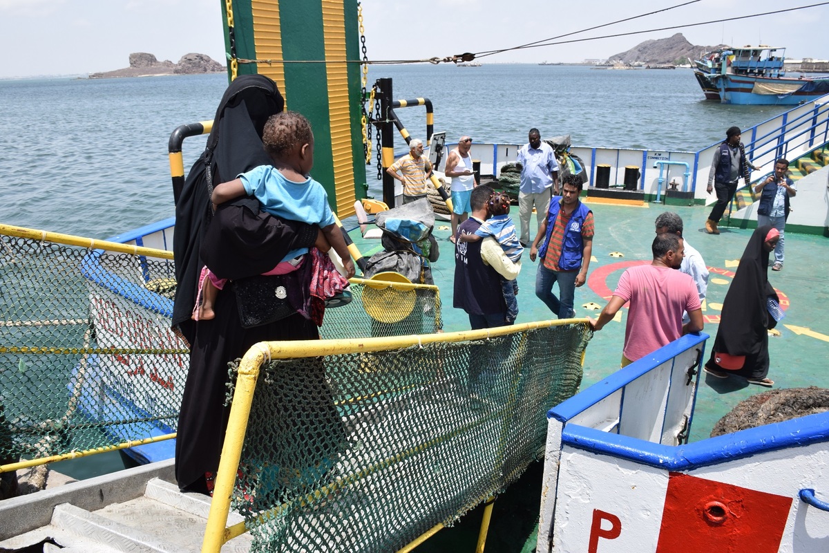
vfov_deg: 47.9
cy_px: 276
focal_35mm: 27
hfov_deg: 67.4
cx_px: 414
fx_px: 622
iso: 200
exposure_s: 1/320
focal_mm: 18
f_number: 9
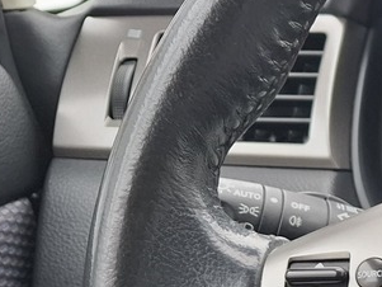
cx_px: 693
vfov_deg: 13.1
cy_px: 344
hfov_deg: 15.3
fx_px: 1214
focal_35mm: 110
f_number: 1.8
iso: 250
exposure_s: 1/50
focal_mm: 5.54
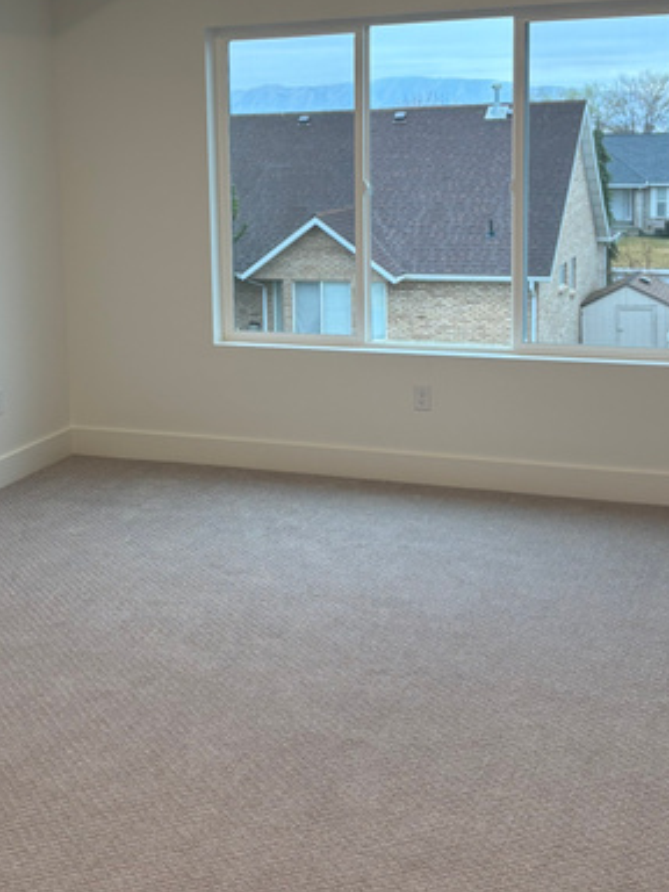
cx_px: 181
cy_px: 302
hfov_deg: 27.7
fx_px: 1340
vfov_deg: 36.5
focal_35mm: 52
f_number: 1.6
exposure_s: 1/130
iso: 64
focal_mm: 5.96
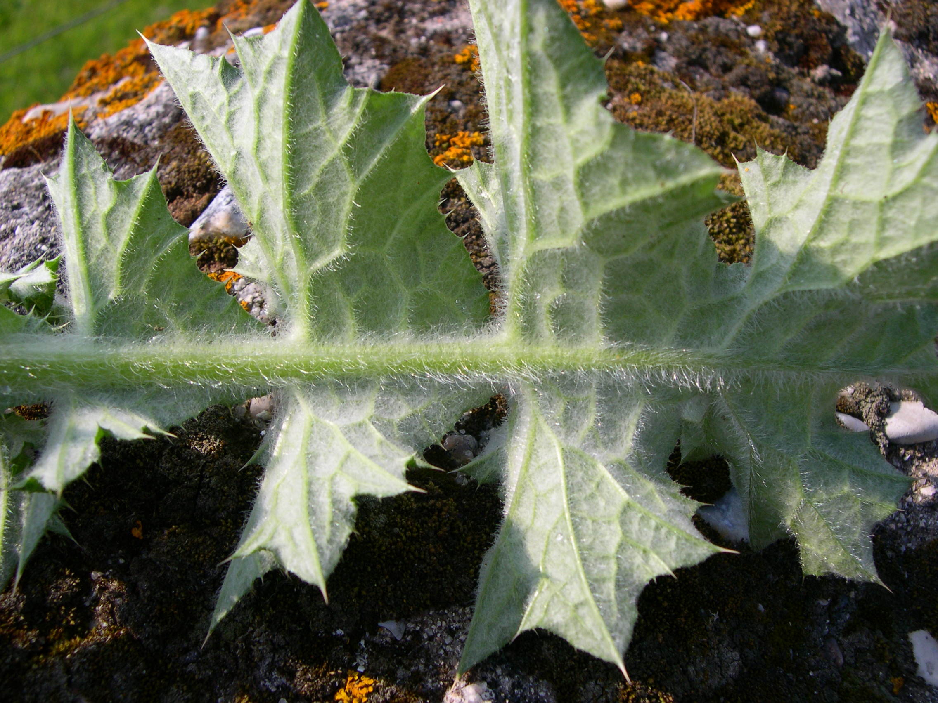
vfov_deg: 37.7
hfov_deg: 49.0
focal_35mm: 38
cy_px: 352
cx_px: 469
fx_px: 1030
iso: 100
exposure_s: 1/202
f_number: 7.6
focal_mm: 8
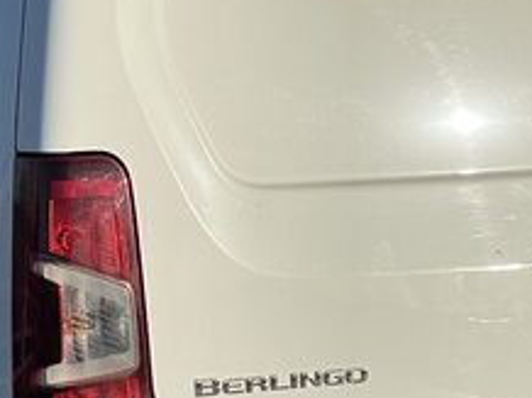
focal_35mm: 191
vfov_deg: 7.7
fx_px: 2932
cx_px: 234
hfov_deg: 10.4
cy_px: 327
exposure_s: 1/3984
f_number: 2
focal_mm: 6
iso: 25
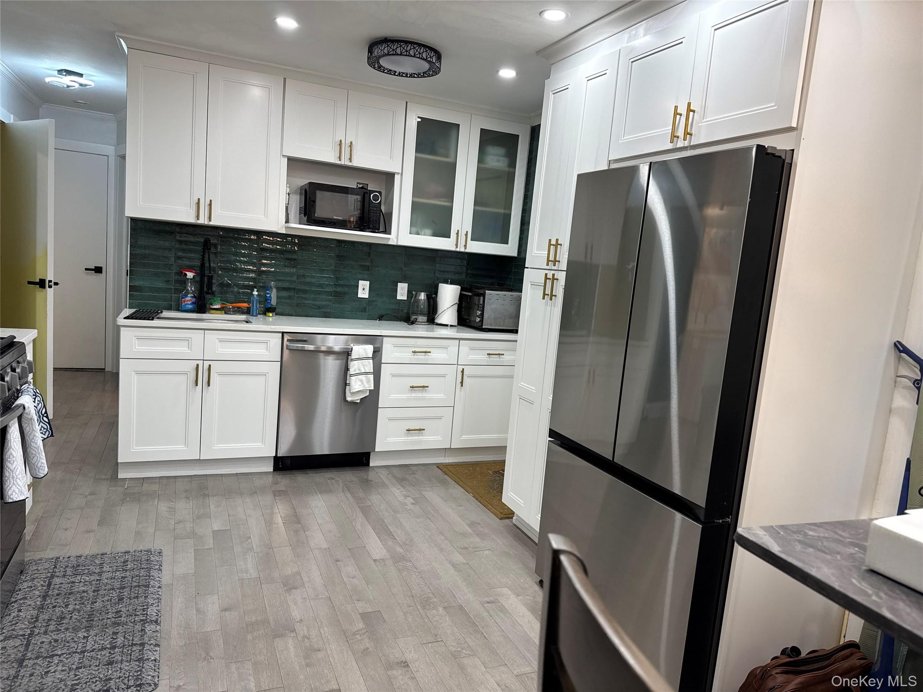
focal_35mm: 24
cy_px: 346
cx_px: 462
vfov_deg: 56.8
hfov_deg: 71.6
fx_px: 640
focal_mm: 6.76
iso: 160
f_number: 1.78
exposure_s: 1/120
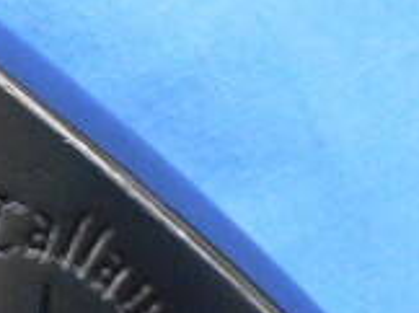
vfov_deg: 13.3
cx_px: 49
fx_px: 1245
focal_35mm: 103
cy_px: 512
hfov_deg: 18.8
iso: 400
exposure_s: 1/15
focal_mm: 4.6
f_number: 3.2
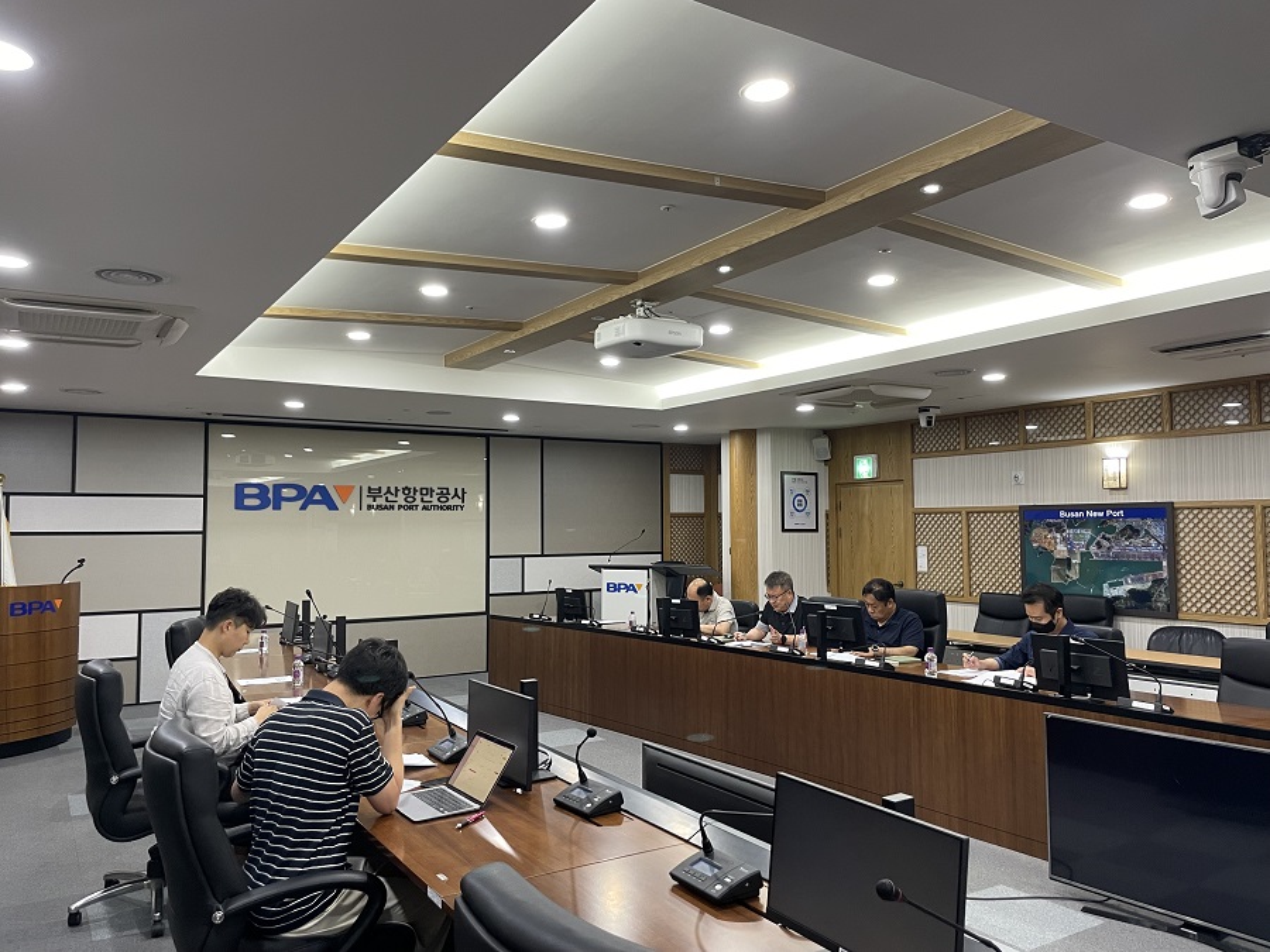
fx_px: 954
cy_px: 476
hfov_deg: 67.3
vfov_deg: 53.1
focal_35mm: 26
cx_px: 635
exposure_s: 1/60
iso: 160
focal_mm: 4.2
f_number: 1.6
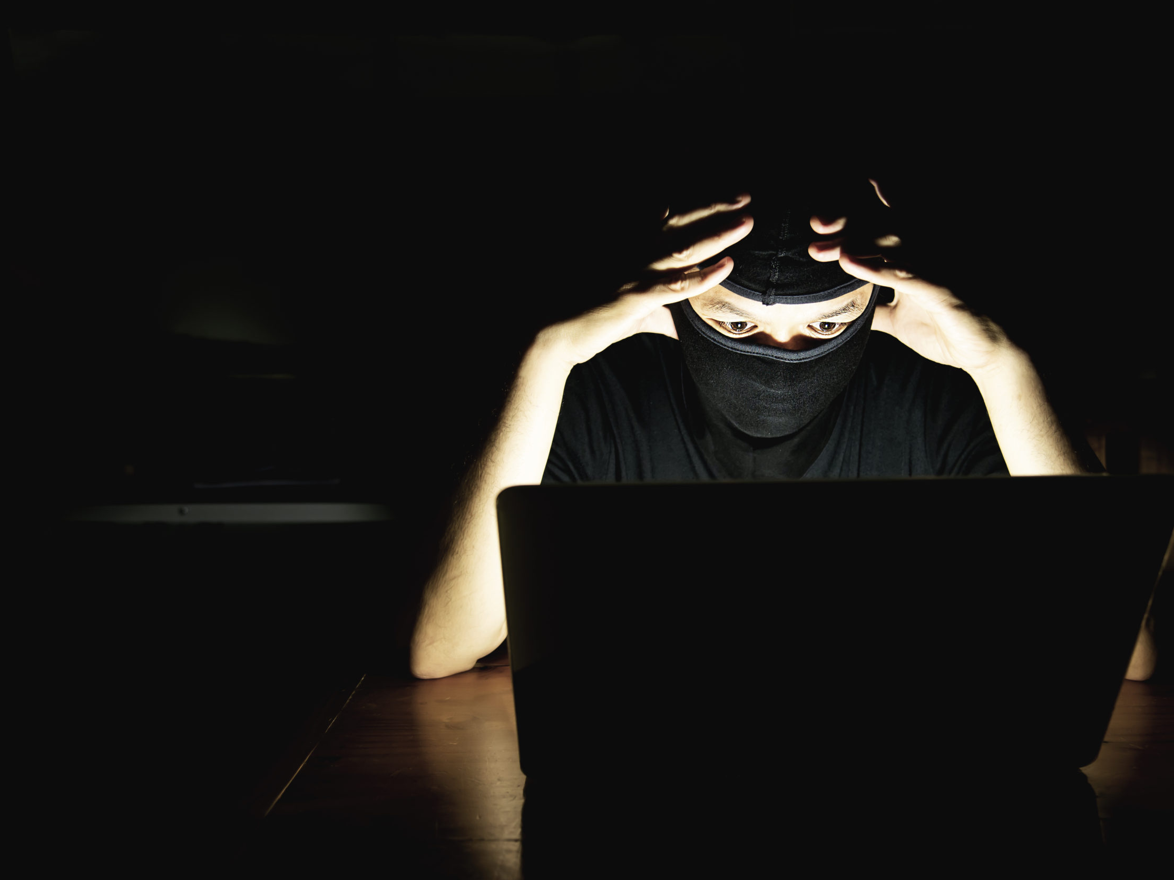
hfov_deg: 44.7
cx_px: 672
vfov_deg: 34.3
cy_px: 437
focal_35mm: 42
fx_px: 1424
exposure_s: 1/2
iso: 500
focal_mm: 38
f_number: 4
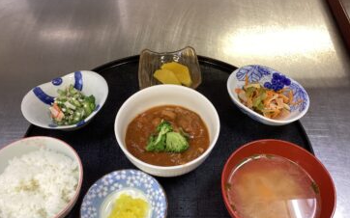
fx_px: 324
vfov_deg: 37.1
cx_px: 177
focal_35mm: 34
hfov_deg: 56.7
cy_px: 130
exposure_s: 1/50
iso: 125
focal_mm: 3.3
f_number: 2.4
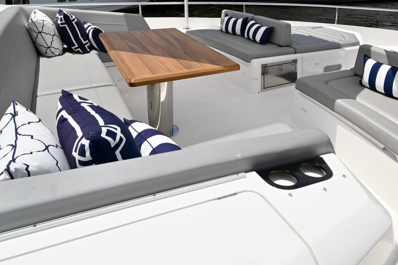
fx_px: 298
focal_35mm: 27
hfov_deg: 65.2
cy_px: 39
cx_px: 272
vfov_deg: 44.6
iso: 100
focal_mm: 10
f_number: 9
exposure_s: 1/640
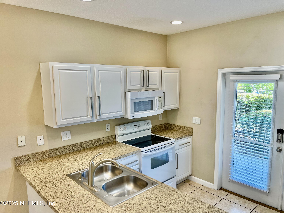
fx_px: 213
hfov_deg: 67.3
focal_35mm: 26
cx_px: 142
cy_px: 106
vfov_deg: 53.1
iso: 64
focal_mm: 5.1
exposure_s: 1/120
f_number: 1.6
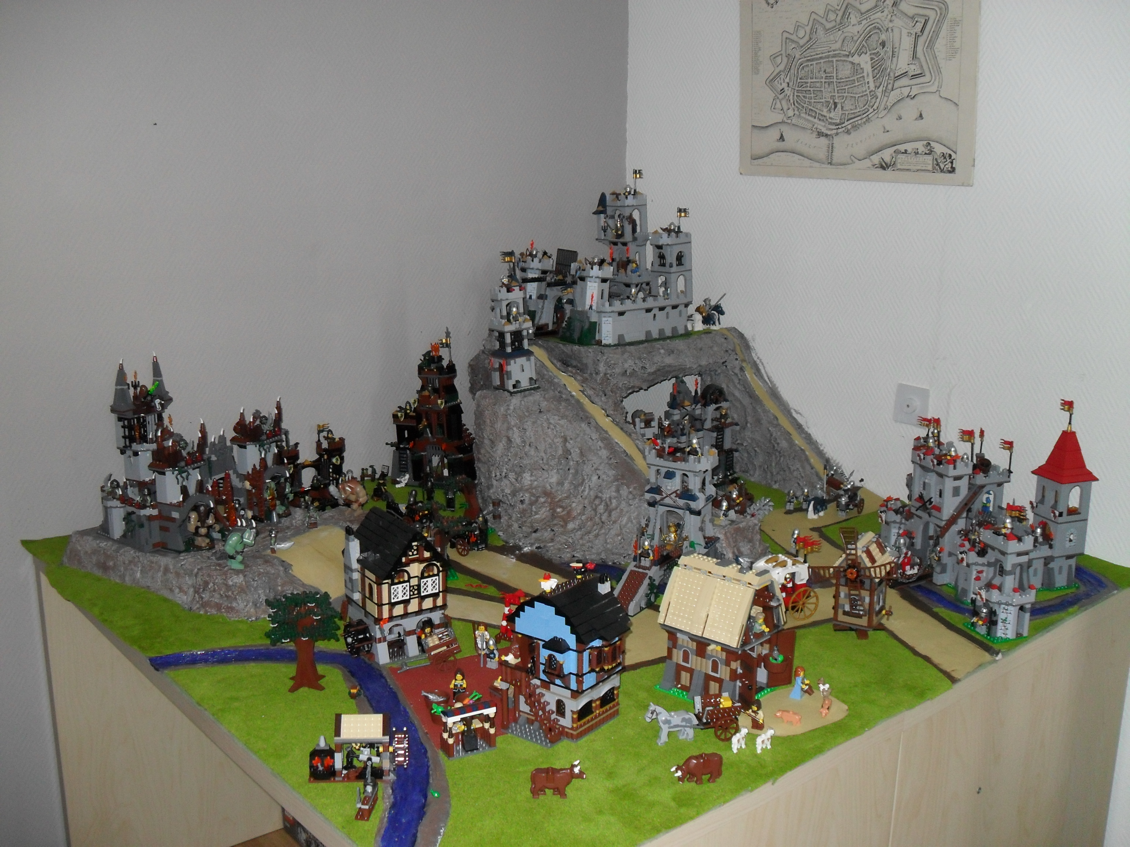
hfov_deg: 52.6
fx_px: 1143
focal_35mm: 35
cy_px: 424
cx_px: 565
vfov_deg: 40.7
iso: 200
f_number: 2.8
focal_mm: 6.2
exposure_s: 1/45
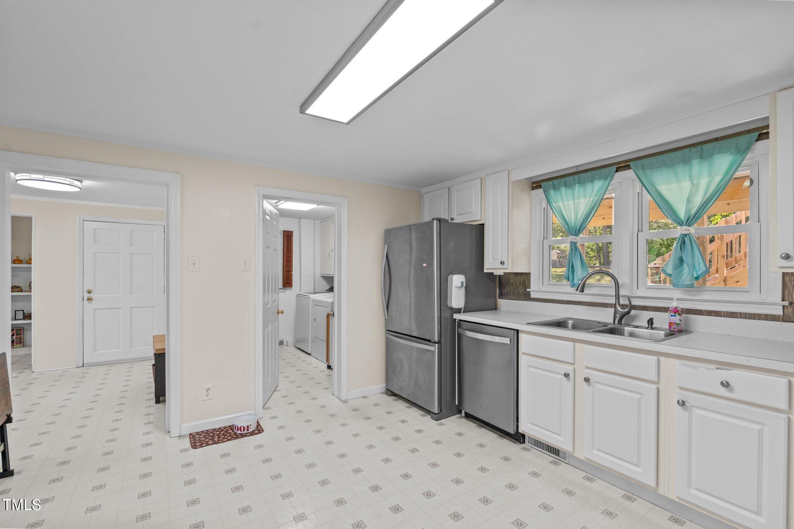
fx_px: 353
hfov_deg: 96.7
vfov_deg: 73.8
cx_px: 397
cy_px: 264
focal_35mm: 16
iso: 400
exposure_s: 1/4
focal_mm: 16
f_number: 8
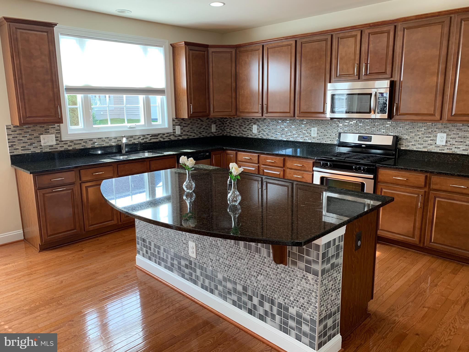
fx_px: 352
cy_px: 176
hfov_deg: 67.3
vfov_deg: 53.1
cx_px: 234
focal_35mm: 26
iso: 80
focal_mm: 4.25
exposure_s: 1/120
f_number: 1.8
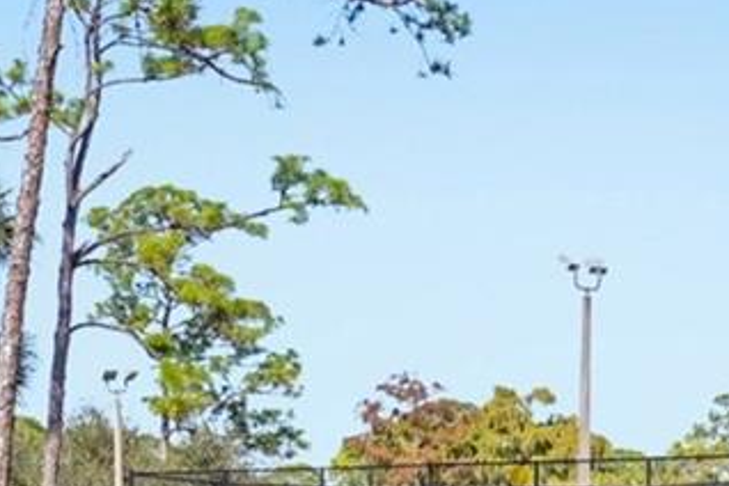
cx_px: 825
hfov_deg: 13.3
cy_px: 583
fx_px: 3058
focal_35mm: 151
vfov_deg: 9.0
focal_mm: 30
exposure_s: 1/1000
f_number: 8
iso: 400
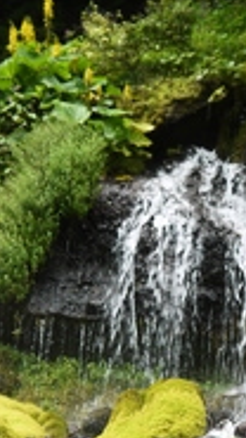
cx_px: 232
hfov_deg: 12.1
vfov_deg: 21.2
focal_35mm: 99
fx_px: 1149
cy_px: 379
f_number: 3.5
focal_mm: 14
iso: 100
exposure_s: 1/80
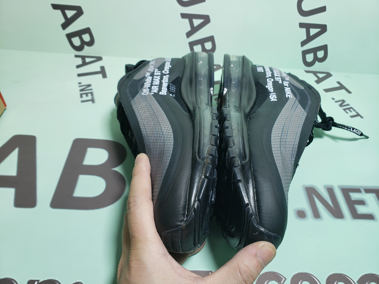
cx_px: 190
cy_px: 142
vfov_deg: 53.1
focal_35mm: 26
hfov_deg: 67.3
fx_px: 285
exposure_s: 1/106
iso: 50
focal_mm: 4.3
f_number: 2.4
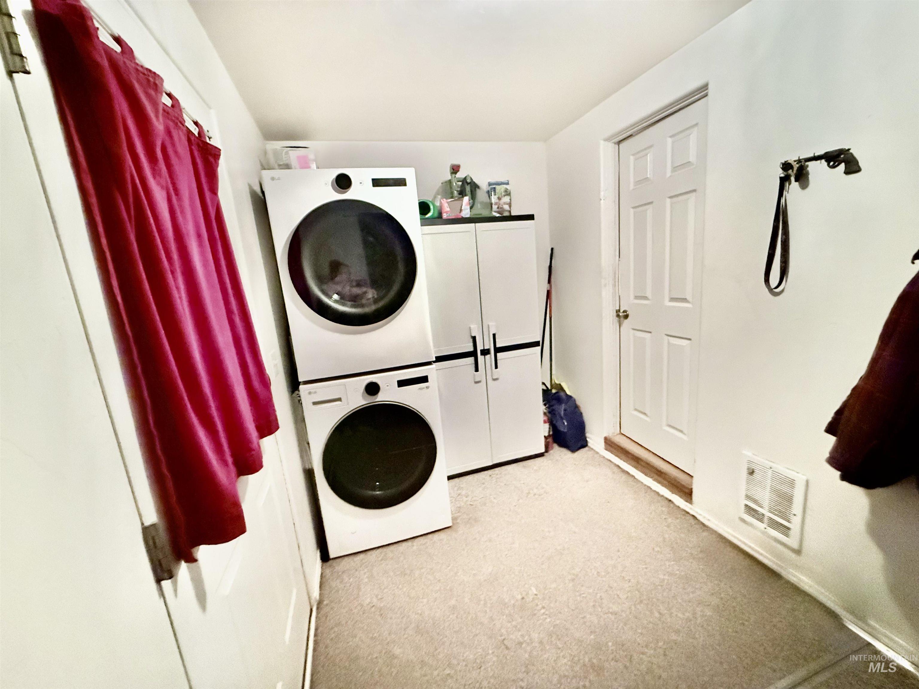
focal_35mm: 14
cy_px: 344
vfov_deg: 85.7
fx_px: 372
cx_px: 460
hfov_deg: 102.1
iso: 1600
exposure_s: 1/40
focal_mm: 2.22
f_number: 2.2
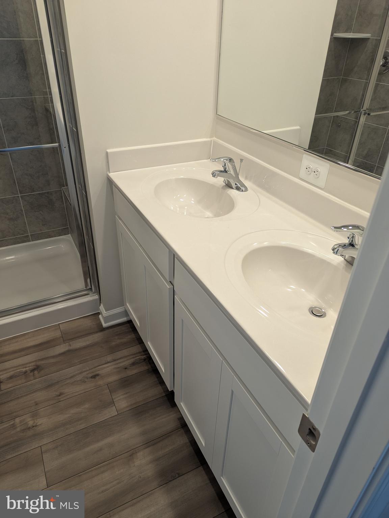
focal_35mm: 24
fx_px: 360
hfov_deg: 56.8
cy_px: 259
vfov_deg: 71.6
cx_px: 194
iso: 137
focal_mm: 6.81
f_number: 1.85
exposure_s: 1/120
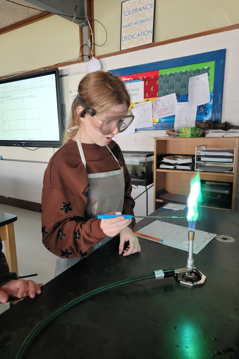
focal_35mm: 26
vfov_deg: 69.4
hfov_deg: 49.4
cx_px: 106
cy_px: 179
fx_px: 259
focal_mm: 6.7
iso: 640
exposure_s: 1/40
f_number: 1.8
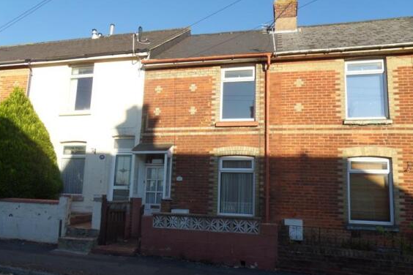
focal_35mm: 29
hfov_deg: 63.7
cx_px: 202
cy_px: 135
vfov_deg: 45.0
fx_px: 333
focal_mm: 4.7
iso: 80
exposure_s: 1/125
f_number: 7.8
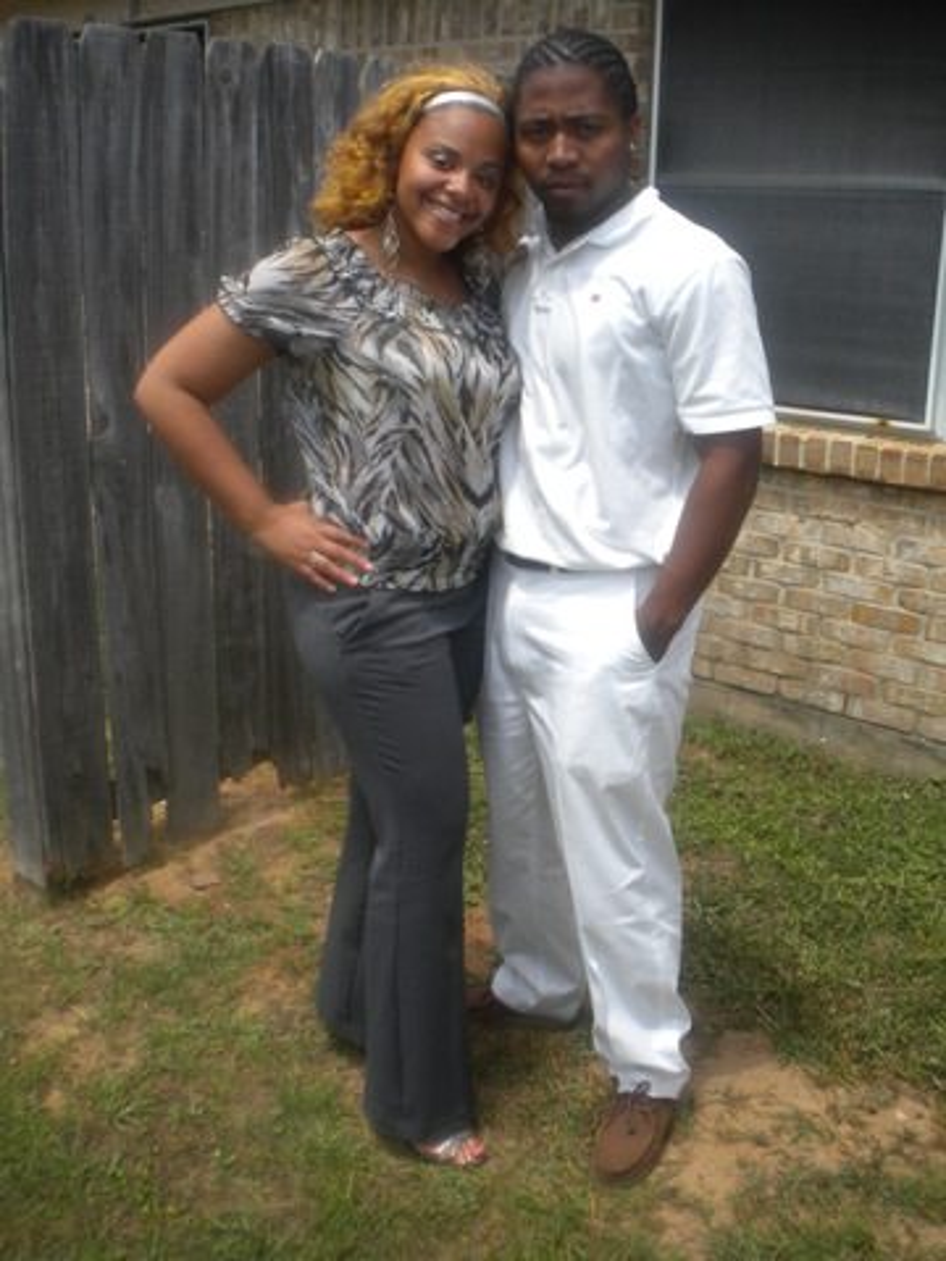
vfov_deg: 52.6
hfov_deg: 40.7
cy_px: 630
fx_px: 1275
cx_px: 473
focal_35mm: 35
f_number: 4.6
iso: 80
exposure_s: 1/435
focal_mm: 6.3
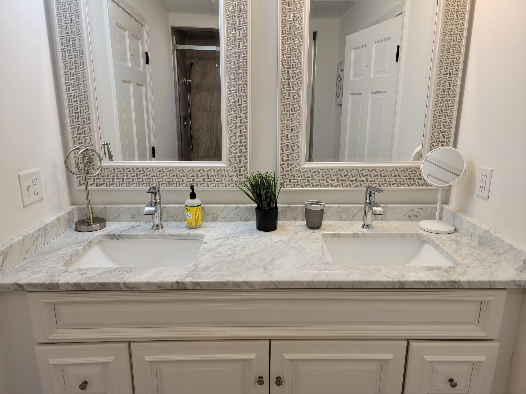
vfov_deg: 56.8
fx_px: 365
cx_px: 263
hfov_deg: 71.6
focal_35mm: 24
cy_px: 197
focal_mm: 6.7
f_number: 1.8
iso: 64
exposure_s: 1/120
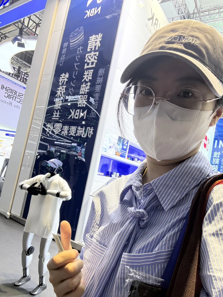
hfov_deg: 56.8
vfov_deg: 71.6
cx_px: 108
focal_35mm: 24
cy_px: 152
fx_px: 206
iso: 125
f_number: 1.9
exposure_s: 1/50
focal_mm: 2.69
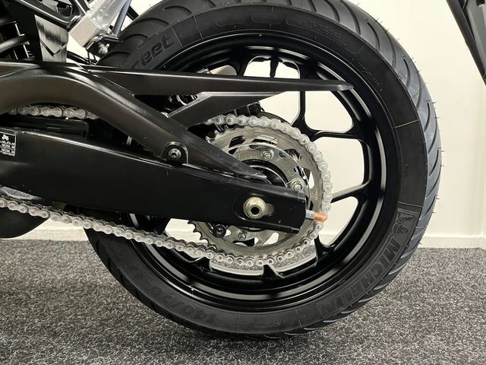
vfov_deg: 53.1
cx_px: 243
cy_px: 182
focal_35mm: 26
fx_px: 365
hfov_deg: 67.3
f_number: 1.6
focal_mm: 5.1
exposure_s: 1/33
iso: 500
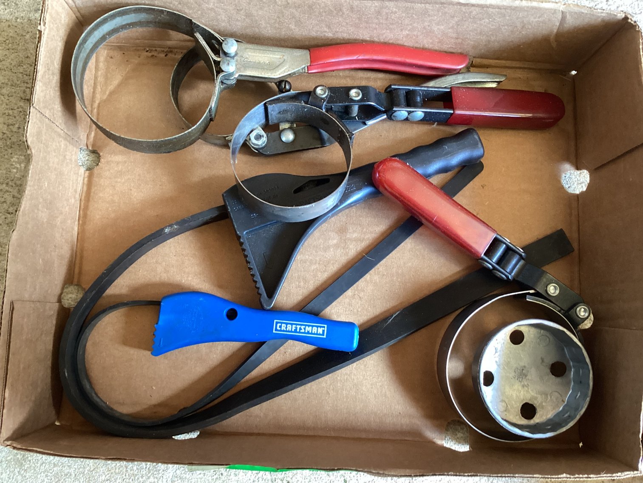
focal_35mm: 31
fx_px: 576
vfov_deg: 45.4
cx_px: 322
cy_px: 242
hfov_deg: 58.3
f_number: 2.4
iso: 250
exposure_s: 1/50
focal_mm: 3.3
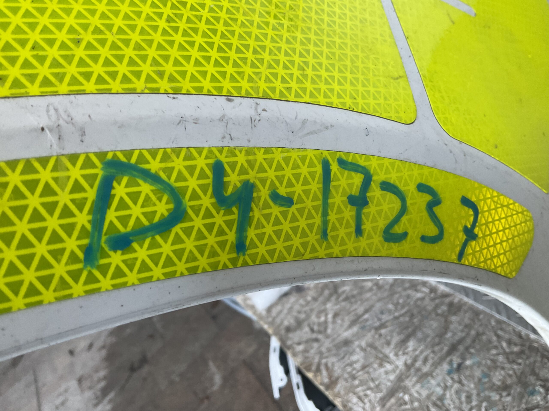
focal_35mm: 29
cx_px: 274
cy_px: 206
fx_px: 460
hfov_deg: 61.7
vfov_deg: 48.2
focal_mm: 3
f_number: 1.8
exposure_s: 1/50
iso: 64
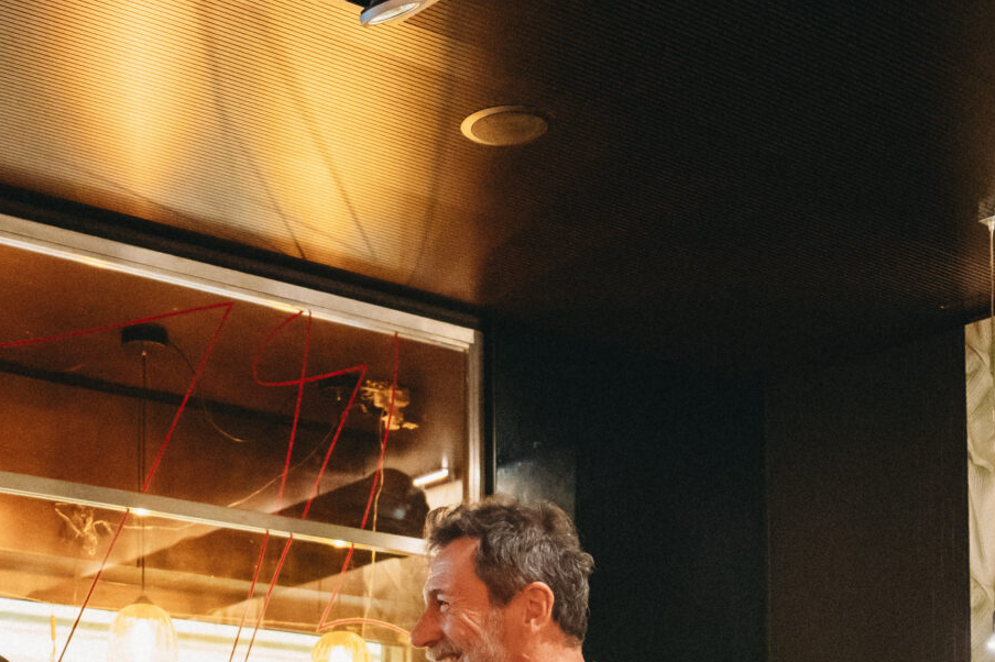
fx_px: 1879
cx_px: 266
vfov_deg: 18.8
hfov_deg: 29.3
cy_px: 808
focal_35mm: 68
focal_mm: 24
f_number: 2.8
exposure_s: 1/160
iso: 4000
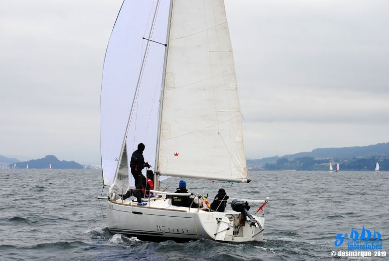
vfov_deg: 16.6
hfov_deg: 24.6
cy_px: 130
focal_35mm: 82
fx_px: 893
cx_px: 194
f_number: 8
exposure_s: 1/250
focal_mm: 55
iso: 100
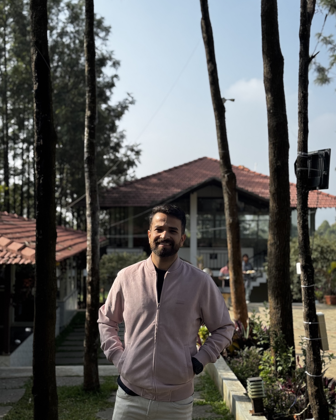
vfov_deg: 36.7
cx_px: 168
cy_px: 202
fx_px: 634
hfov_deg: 29.7
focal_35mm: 51
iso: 64
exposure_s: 1/2611
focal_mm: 6.76
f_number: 1.78
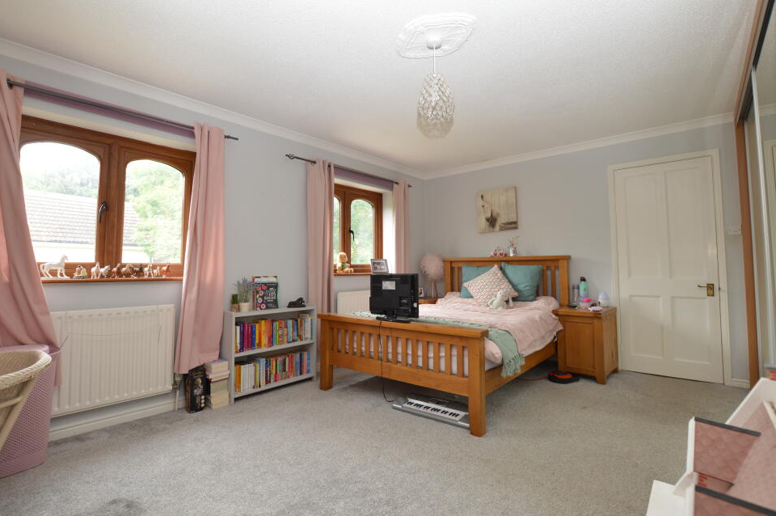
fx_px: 345
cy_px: 246
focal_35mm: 16
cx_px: 390
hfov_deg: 96.8
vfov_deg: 73.6
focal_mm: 10
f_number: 5.6
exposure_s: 1/60
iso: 400
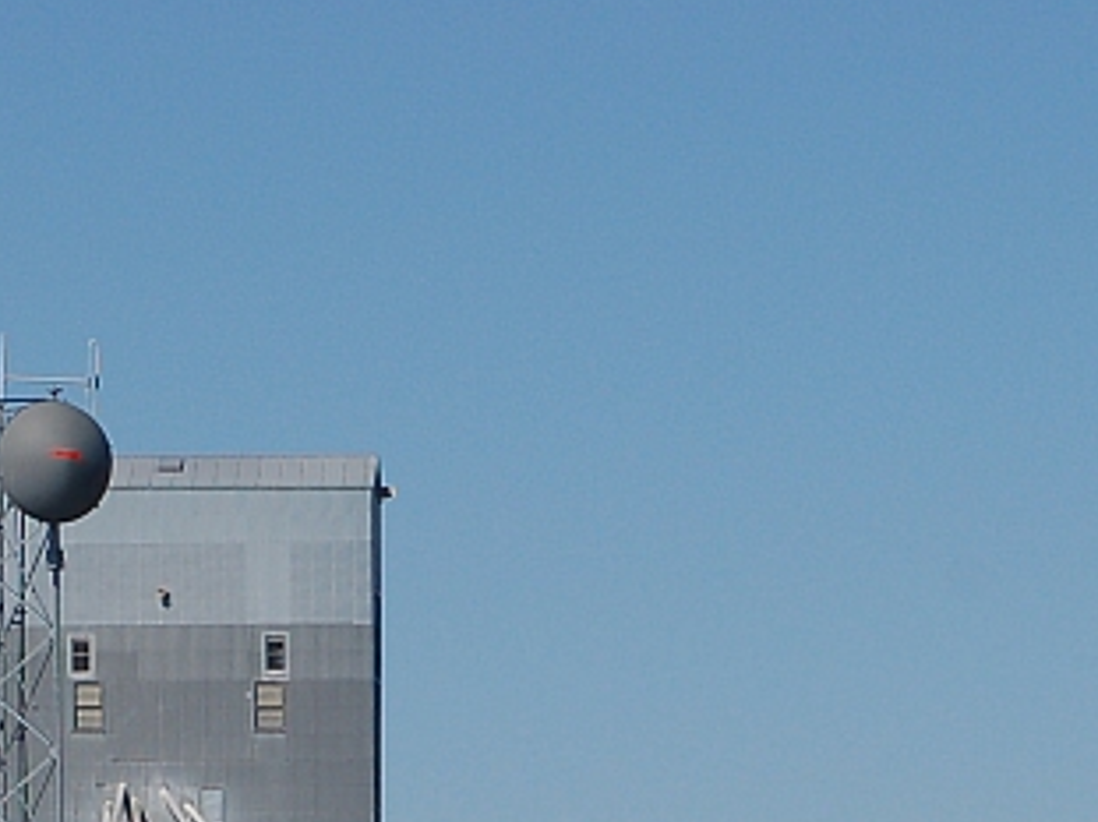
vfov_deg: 4.5
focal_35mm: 332
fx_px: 10527
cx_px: 914
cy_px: 1124
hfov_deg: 6.0
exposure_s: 1/1000
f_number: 8
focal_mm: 70
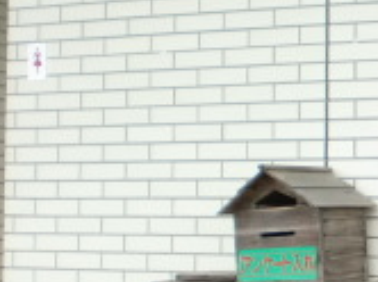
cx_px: 706
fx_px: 1472
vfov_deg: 11.0
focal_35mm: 135
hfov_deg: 13.1
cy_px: 141
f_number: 3.1
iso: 64
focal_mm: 6.3
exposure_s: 1/60
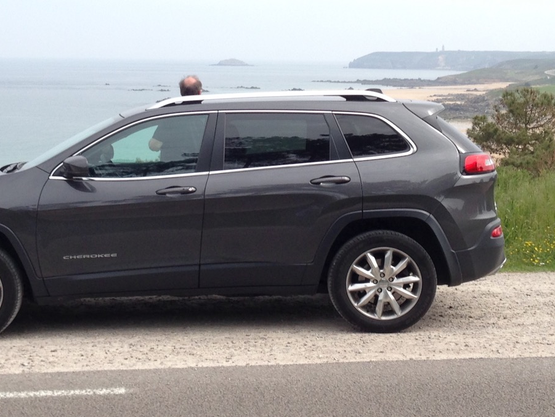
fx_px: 1203
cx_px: 234
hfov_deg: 26.0
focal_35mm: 75
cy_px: 99
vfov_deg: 19.5
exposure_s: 1/1022
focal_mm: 4.12
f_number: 2.4
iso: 50
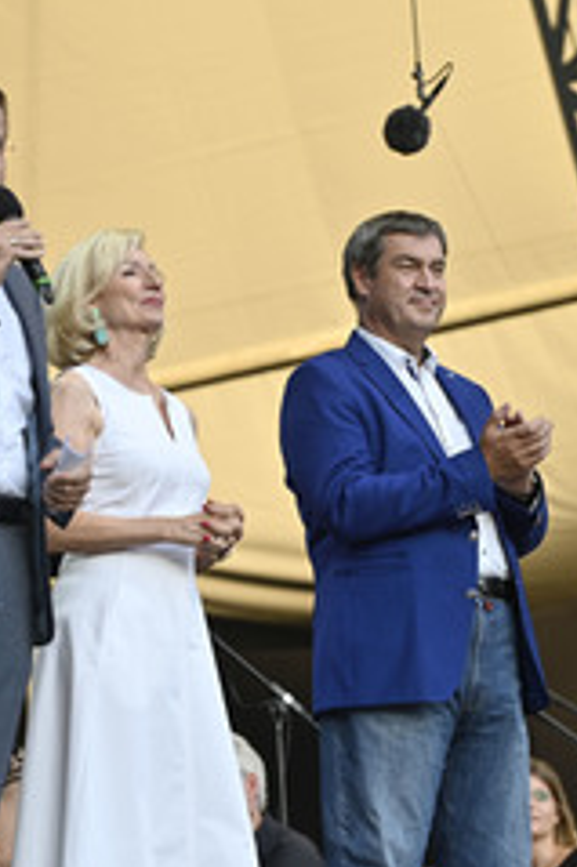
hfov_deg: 6.9
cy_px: 417
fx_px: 4767
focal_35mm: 198
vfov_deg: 10.4
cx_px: 74
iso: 250
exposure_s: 1/640
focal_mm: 105
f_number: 2.8
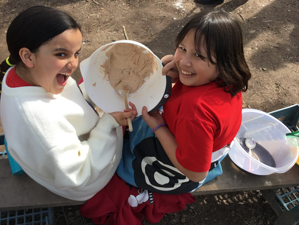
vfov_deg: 36.7
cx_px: 127
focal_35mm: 39
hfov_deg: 47.7
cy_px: 87
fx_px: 337
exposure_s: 1/357
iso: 25
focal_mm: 3.3
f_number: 2.4
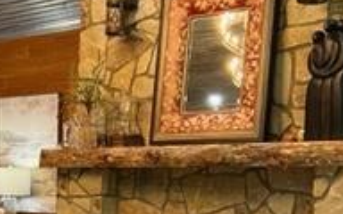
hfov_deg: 22.1
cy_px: 230
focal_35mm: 92
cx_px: 45
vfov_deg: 13.9
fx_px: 860
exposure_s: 1/60
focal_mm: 5.7
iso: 125
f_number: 1.5
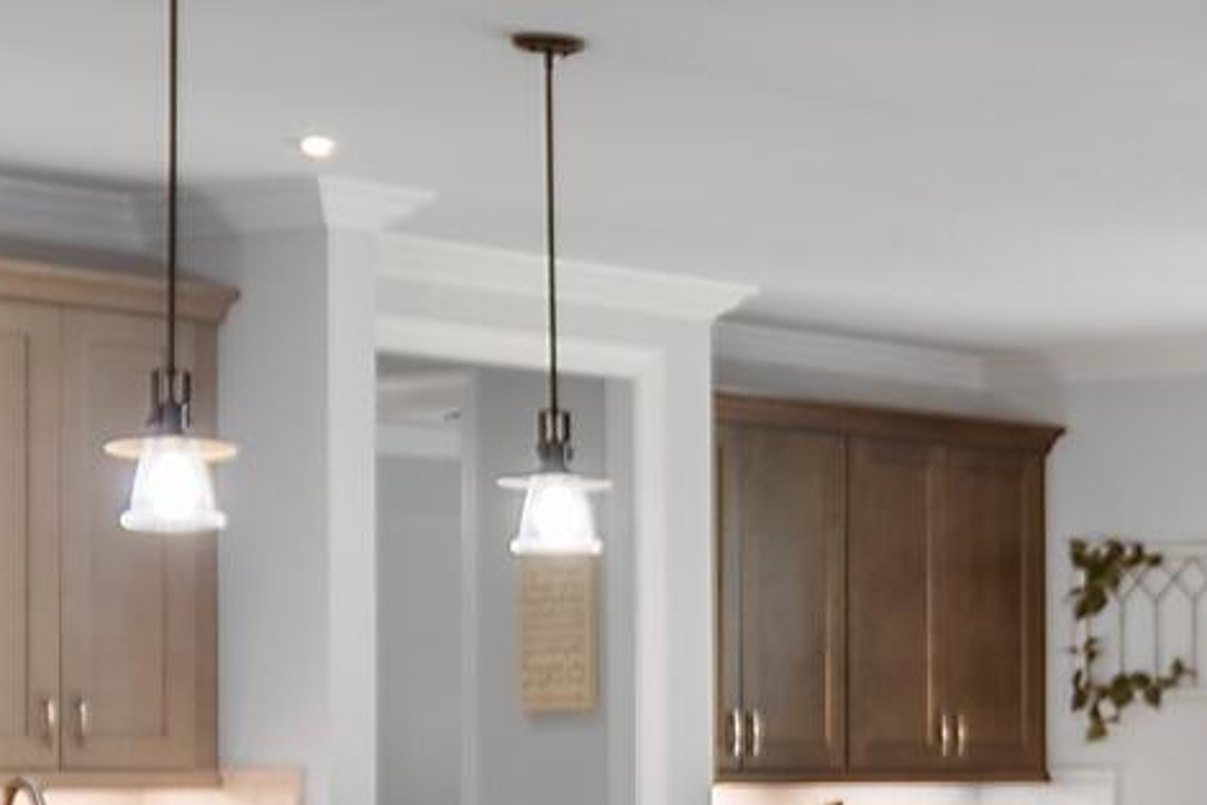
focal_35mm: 102
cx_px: 1886
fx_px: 3420
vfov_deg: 13.1
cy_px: 920
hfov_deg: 17.6
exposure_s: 1/4
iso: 100
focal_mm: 11
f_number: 4.8
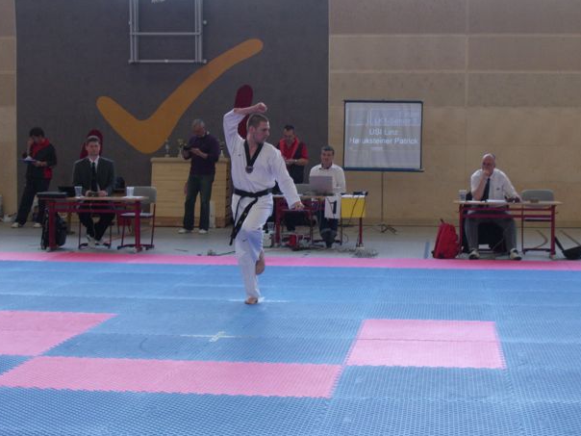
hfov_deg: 27.0
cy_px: 212
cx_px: 295
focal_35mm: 72
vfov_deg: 20.4
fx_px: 1208
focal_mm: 14.2
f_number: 4
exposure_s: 1/160
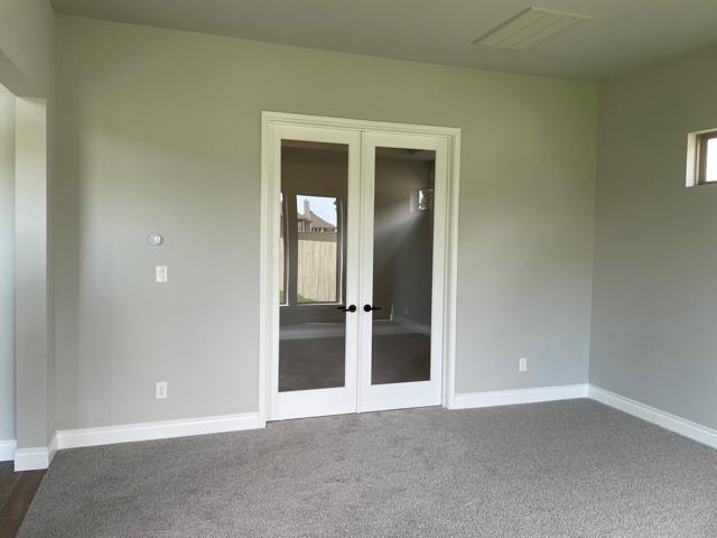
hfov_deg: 67.3
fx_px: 539
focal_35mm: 26
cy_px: 269
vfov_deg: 53.1
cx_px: 358
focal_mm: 4.2
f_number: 1.6
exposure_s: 1/121
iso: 32
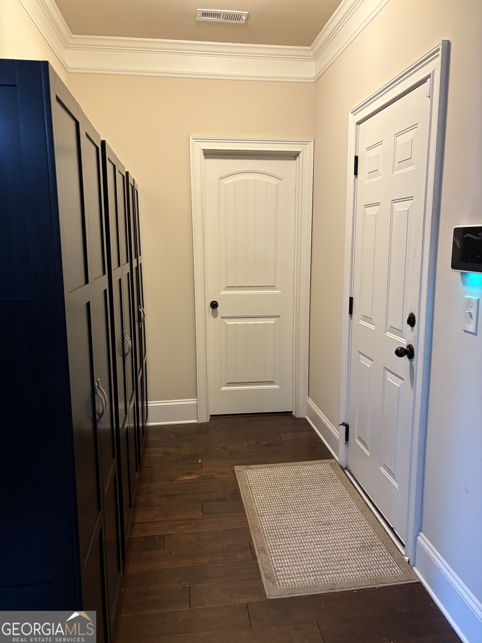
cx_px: 241
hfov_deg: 53.1
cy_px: 322
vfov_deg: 67.3
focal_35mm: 26
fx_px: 483
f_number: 1.6
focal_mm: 5.96
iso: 160
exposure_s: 1/60
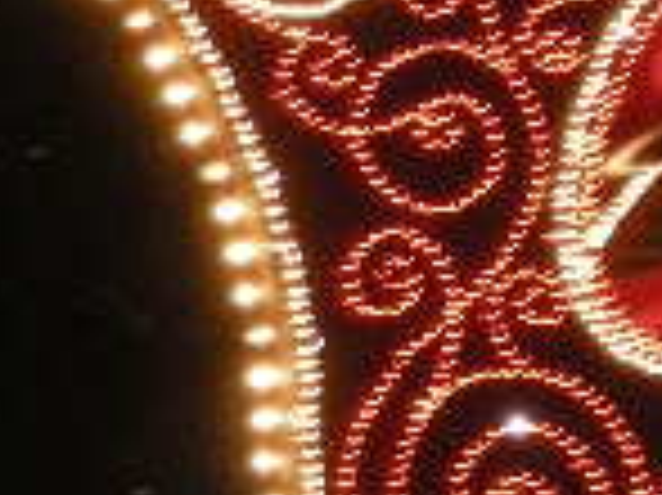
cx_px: -612
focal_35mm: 457
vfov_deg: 3.2
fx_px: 8733
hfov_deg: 4.3
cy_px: -153
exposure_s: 1/4.6
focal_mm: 17.1
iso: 400
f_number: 4.7
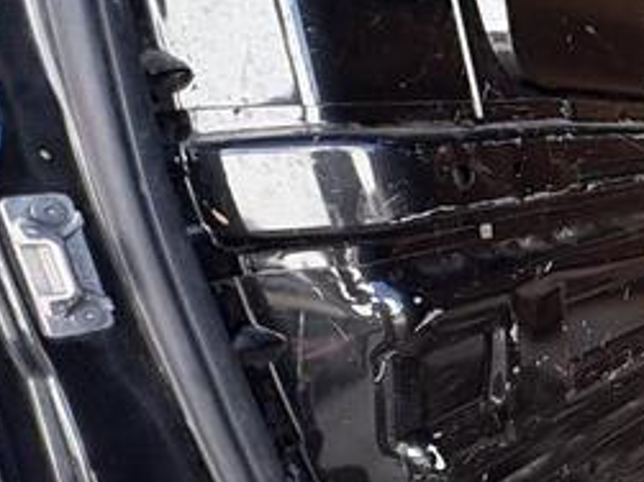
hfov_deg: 23.9
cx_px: 1090
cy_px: 362
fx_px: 930
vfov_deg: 28.7
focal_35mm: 50
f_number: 2.2
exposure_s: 1/173
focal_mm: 2.22
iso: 64
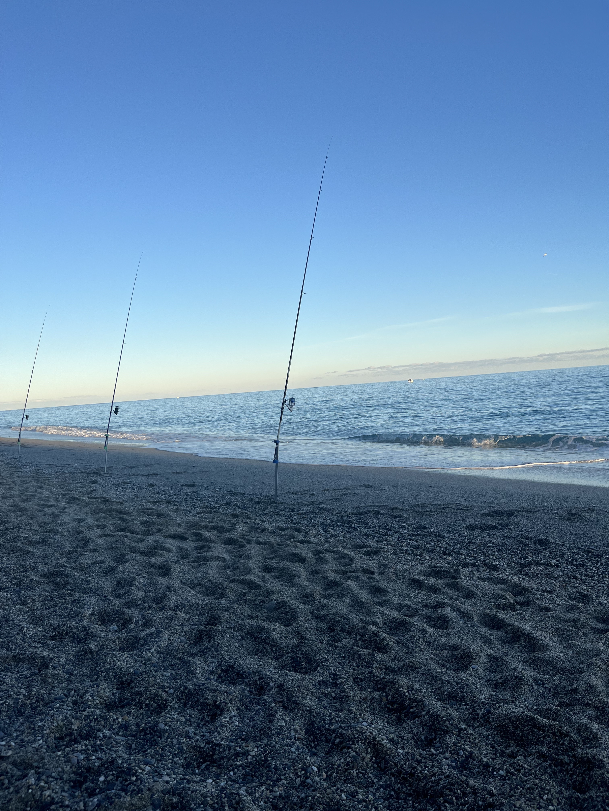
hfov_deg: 53.1
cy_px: 406
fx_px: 610
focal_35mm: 26
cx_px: 304
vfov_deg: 67.3
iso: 50
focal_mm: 5.1
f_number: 1.6
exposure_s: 1/2222
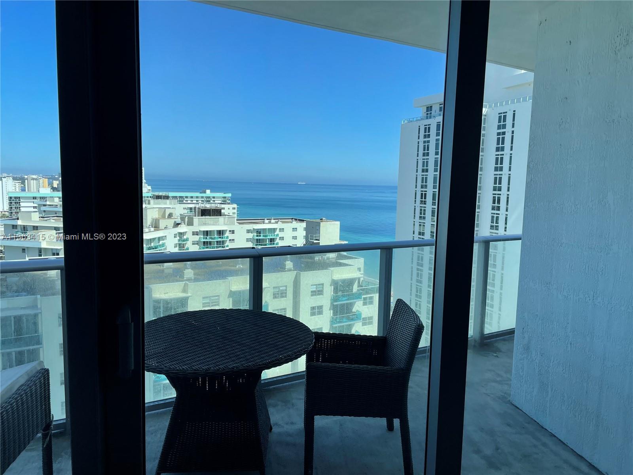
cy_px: 238
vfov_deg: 53.1
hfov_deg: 67.3
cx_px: 316
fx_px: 475
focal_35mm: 26
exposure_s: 1/1195
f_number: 1.6
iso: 32
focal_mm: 4.2
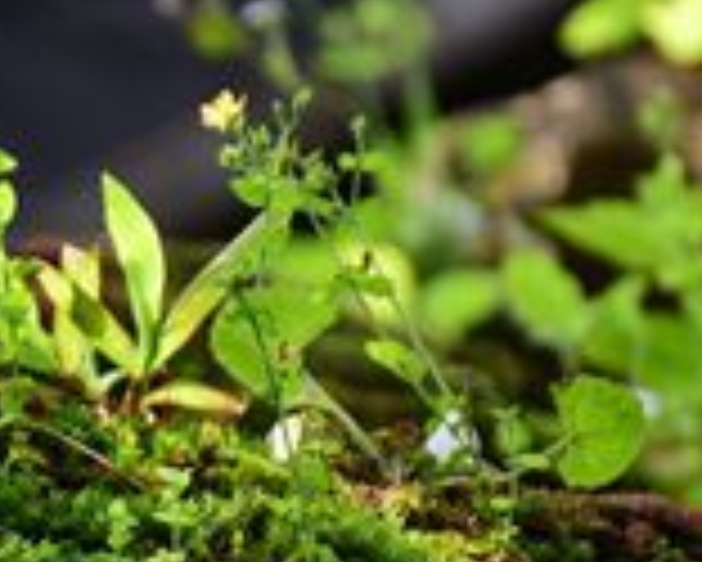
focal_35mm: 633
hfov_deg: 3.1
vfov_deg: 2.4
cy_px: 737
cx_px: 14
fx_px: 13160
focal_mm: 140
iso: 280
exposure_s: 1/250
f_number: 5.6
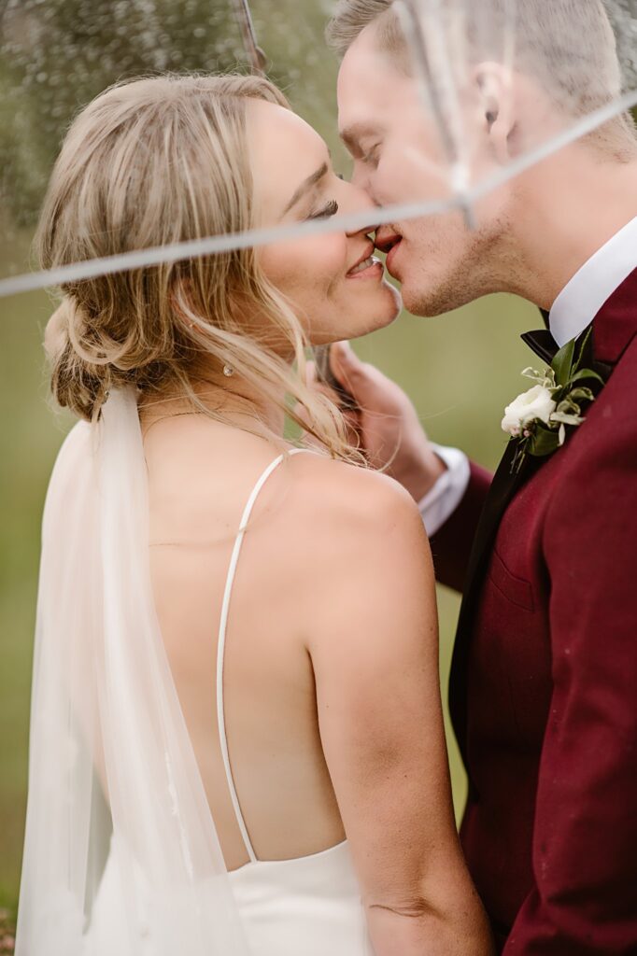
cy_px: 478
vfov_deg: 23.9
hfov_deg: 16.1
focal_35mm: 85
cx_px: 318
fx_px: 2257
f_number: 2
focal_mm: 85
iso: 400
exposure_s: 1/2000
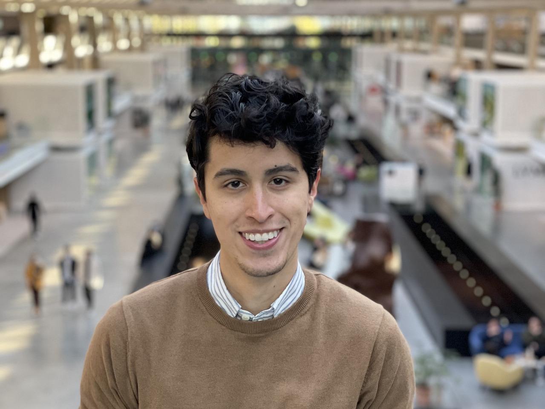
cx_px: 272
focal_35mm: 52
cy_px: 204
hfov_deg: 36.8
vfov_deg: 28.0
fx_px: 819
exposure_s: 1/122
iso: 250
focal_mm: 6
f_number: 2
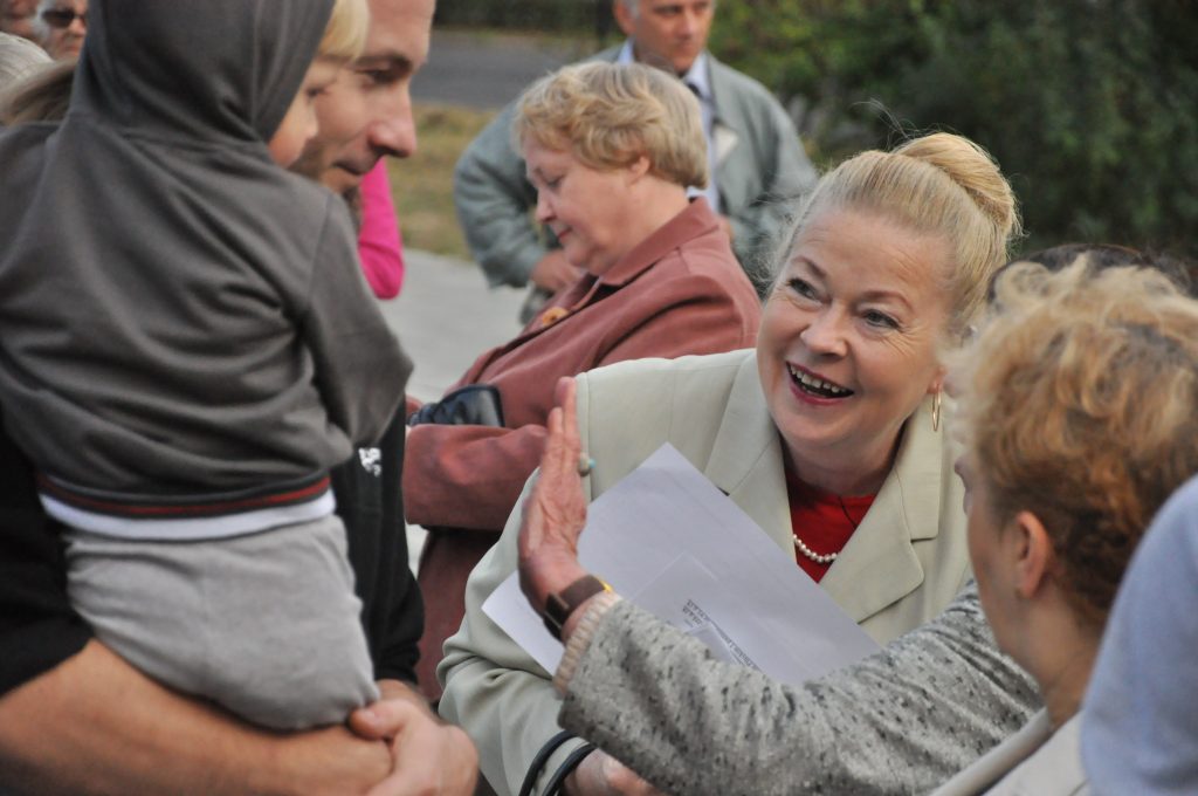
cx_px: 599
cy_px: 398
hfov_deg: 13.1
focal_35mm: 158
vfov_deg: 8.7
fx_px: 5235
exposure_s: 1/2500
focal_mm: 105
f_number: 5.6
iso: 2000
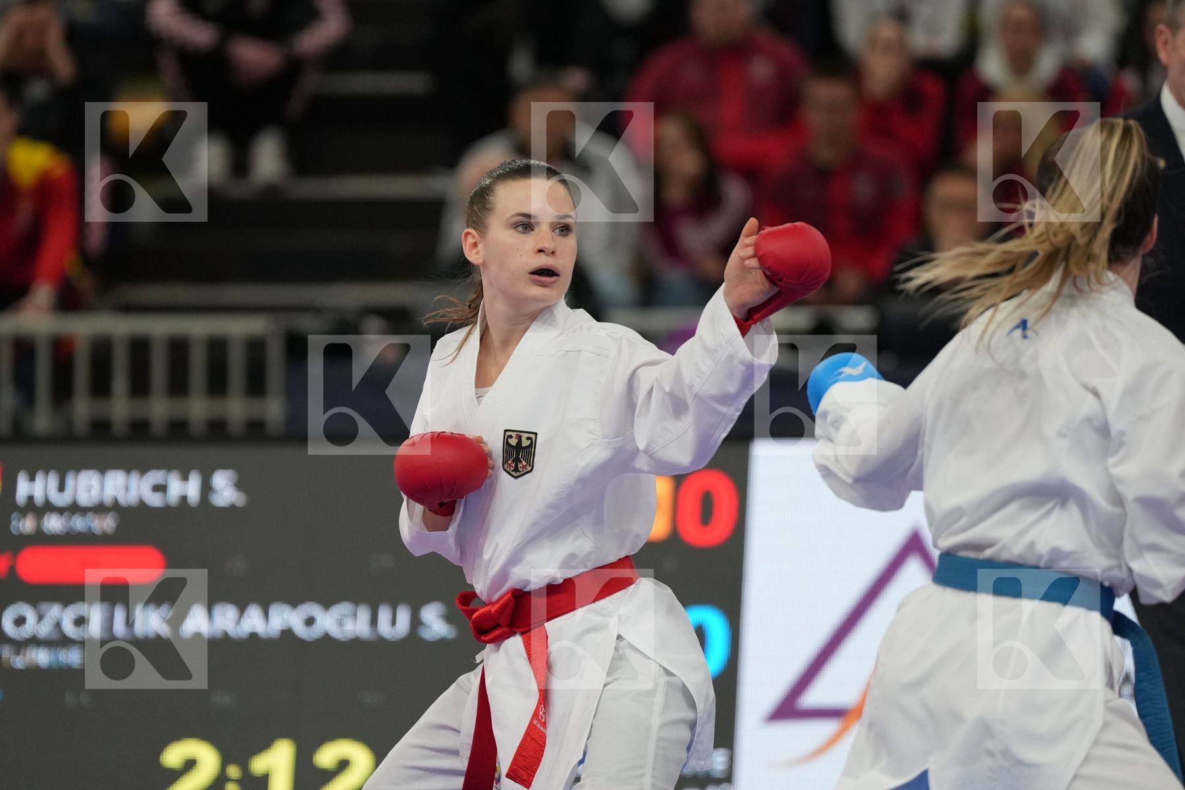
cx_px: 592
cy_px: 395
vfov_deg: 4.6
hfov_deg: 6.9
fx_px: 9874
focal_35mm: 300
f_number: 2.8
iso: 2000
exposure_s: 1/1000
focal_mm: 200
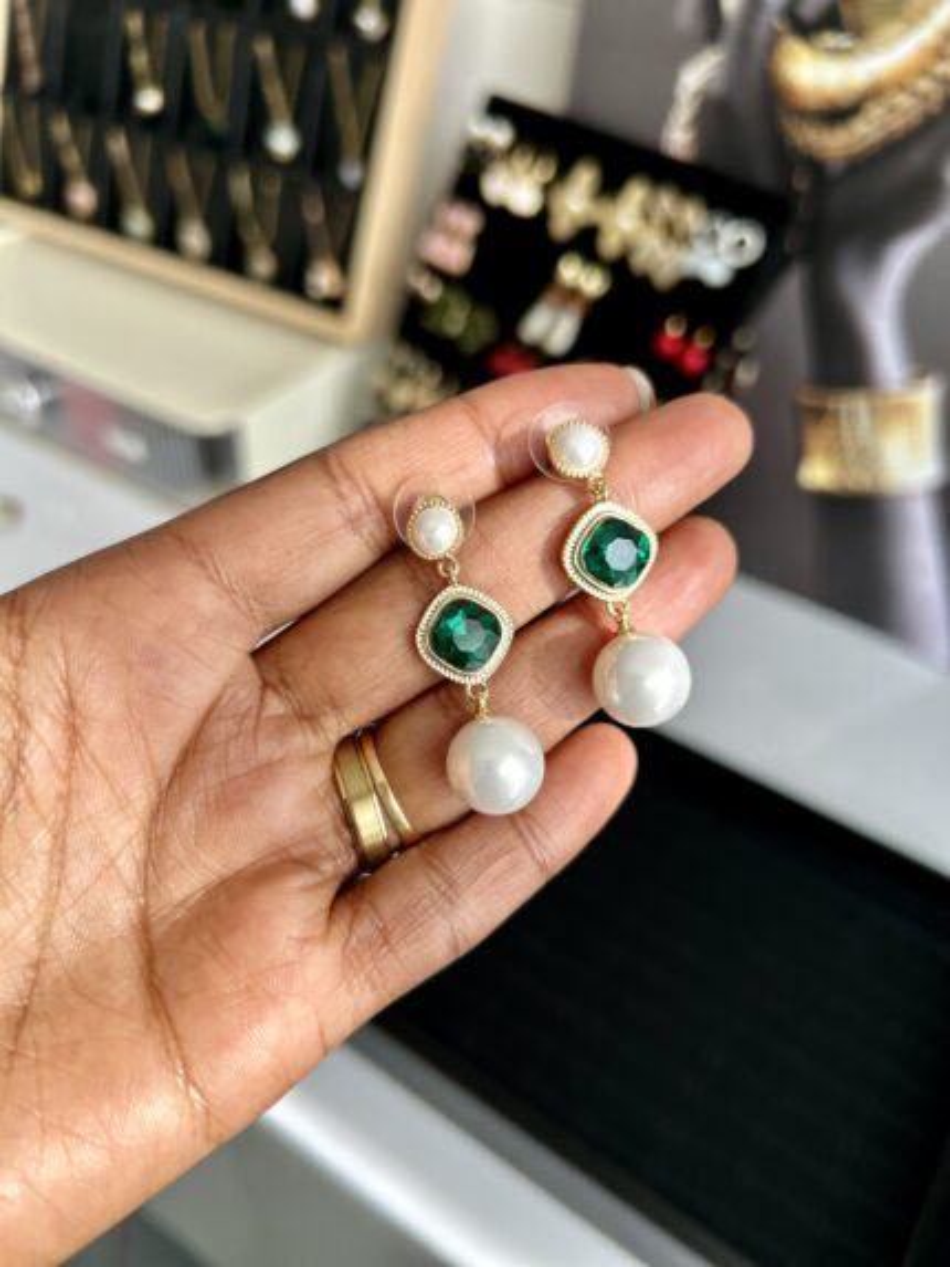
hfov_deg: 53.1
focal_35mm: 26
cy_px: 634
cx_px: 475
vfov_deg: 67.3
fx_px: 951
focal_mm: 5.7
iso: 40
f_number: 1.5
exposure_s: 1/284
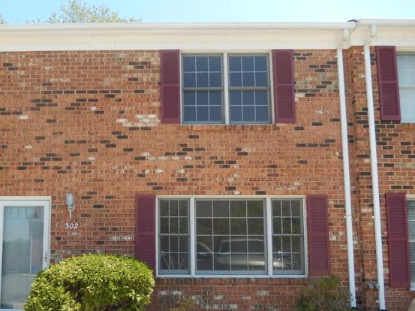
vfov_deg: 40.3
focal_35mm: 35
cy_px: 202
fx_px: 419
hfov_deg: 51.8
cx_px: 144
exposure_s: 1/400
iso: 125
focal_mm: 4.5
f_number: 3.4
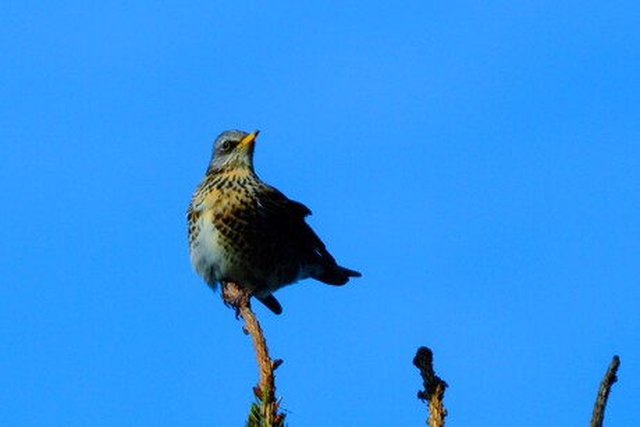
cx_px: 320
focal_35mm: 900
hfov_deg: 2.3
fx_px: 16004
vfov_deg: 1.5
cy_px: 214
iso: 1250
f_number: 8
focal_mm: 600
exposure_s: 1/4000
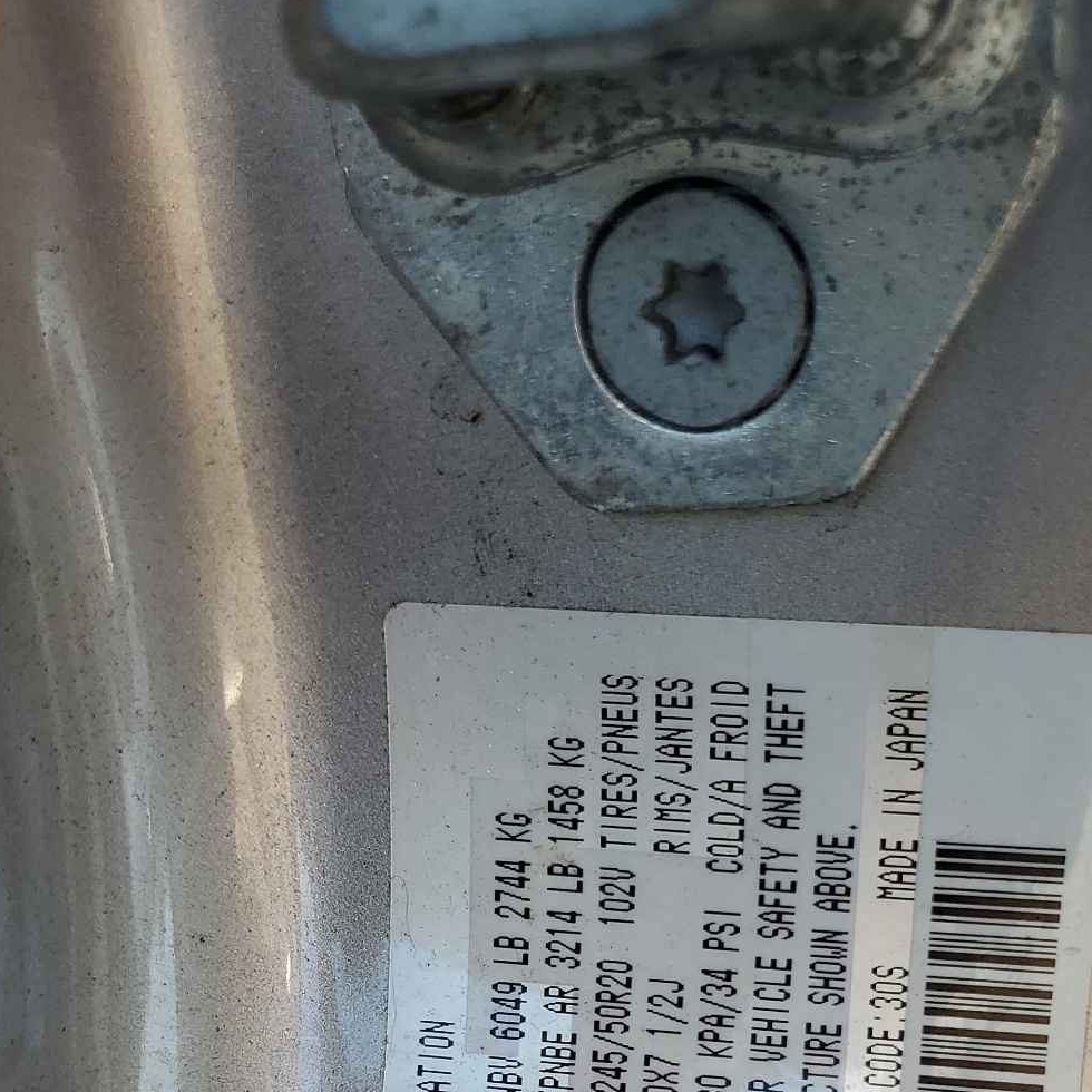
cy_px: 1077
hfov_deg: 33.7
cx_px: 735
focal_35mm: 50
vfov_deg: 31.6
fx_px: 1785
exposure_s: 1/333
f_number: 1.5
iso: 50
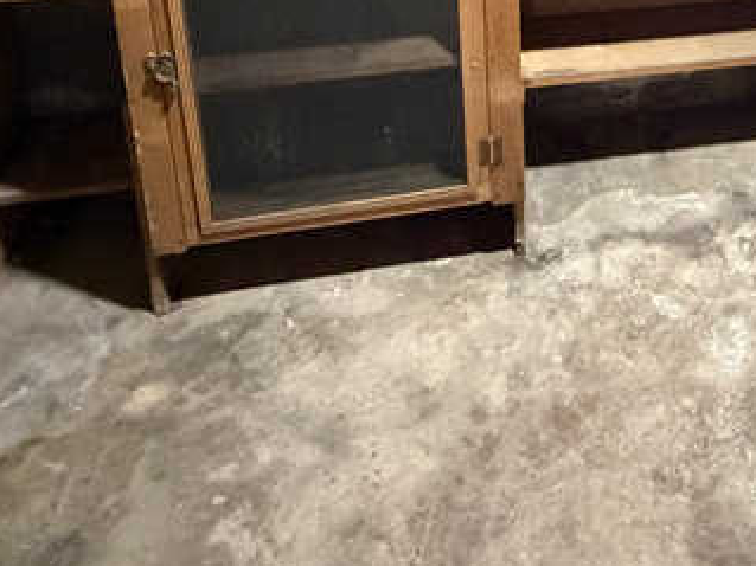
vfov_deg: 26.5
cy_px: -197
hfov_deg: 39.2
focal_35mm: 45
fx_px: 982
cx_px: 675
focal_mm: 2.22
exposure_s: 1/60
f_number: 2.2
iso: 1000
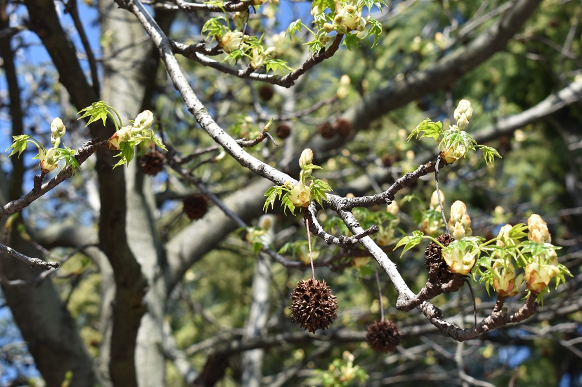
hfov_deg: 24.6
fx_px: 1333
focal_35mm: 82
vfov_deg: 16.5
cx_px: 291
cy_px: 194
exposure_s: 1/250
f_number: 8
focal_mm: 55
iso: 200
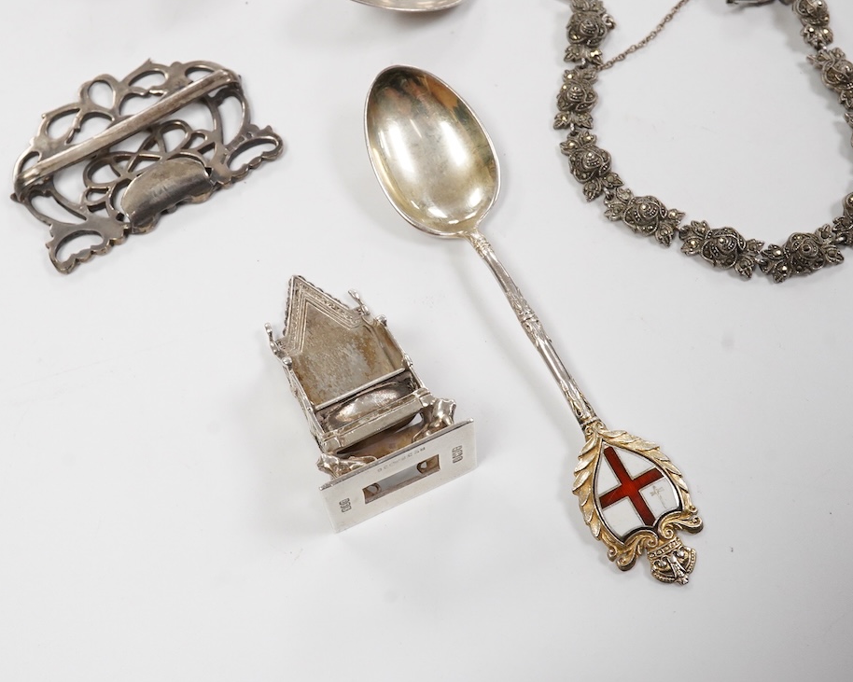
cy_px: 334
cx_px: 354
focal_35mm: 52
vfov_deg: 29.1
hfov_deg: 35.9
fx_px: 1313
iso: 2500
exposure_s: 1/100
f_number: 16
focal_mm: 30
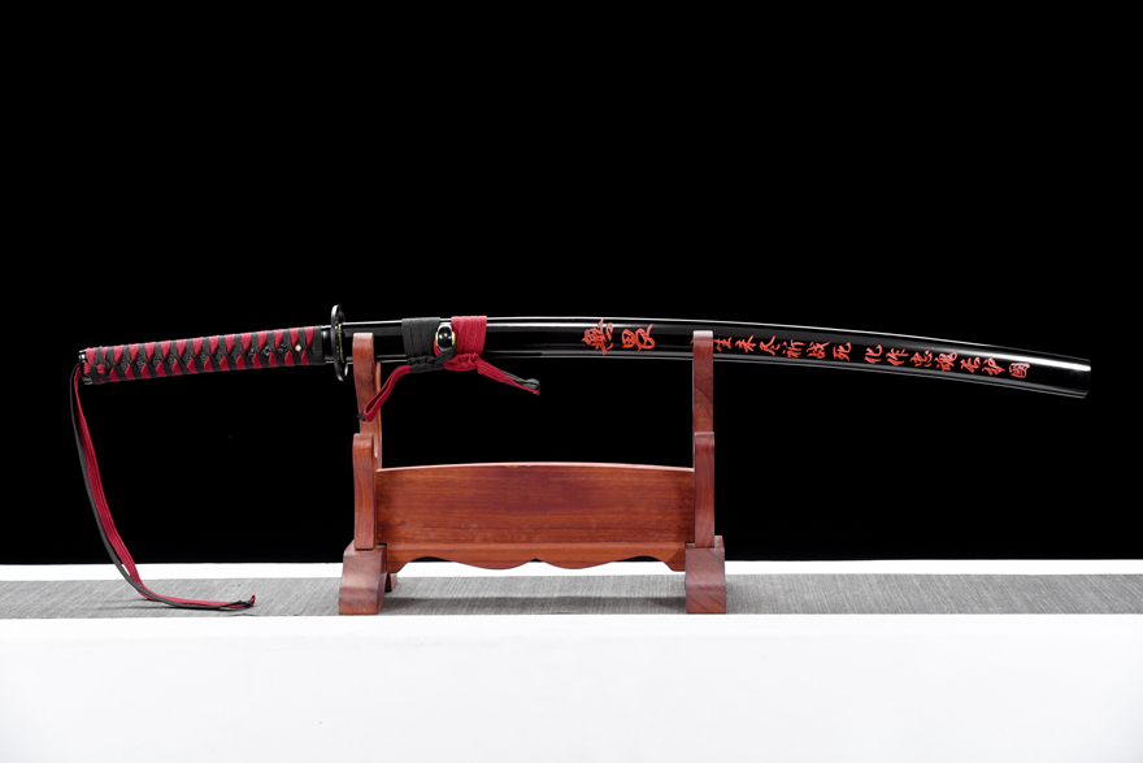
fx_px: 1905
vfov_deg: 22.6
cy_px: 382
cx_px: 572
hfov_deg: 33.4
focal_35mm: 60
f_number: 7.1
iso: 100
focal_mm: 60
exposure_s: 1/160
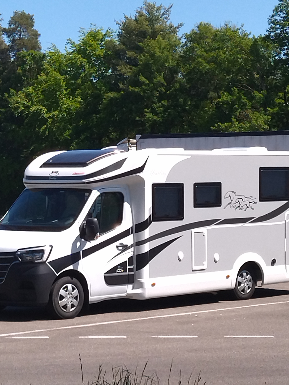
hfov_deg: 32.8
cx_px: 159
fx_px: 490
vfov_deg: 42.0
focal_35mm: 44
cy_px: 276
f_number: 1.79
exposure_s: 1/1855
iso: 98
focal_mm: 4.74
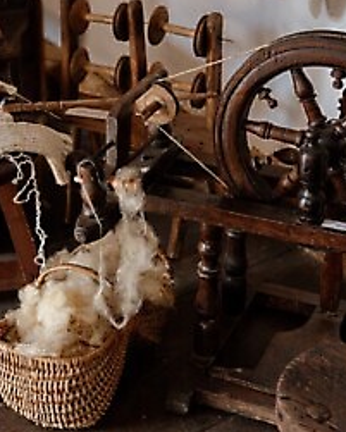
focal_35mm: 84
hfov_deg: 18.2
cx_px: 95
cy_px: 222
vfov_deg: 22.7
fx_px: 1075
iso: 200
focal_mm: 50
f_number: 2.8
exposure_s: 1/200
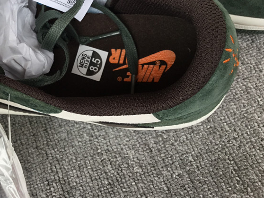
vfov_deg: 28.7
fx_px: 381
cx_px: 63
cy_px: 48
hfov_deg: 37.2
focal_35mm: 50
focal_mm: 3.3
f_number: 2.4
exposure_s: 1/50
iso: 25
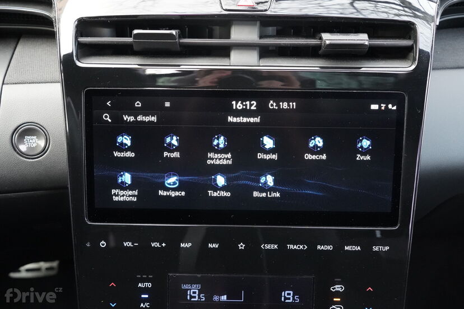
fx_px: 438
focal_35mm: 34
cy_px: 154
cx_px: 232
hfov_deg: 55.8
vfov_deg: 38.9
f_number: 6.3
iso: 12800
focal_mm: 34
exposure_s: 1/160
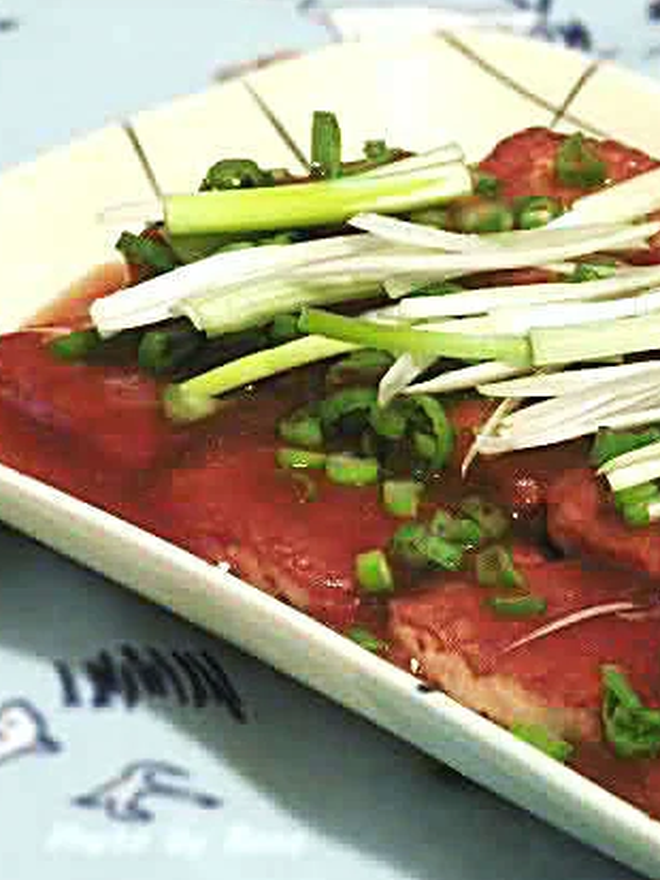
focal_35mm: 217
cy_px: 401
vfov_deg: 9.1
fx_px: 5514
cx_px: 649
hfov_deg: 6.8
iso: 200
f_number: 4.5
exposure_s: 1/10
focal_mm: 25
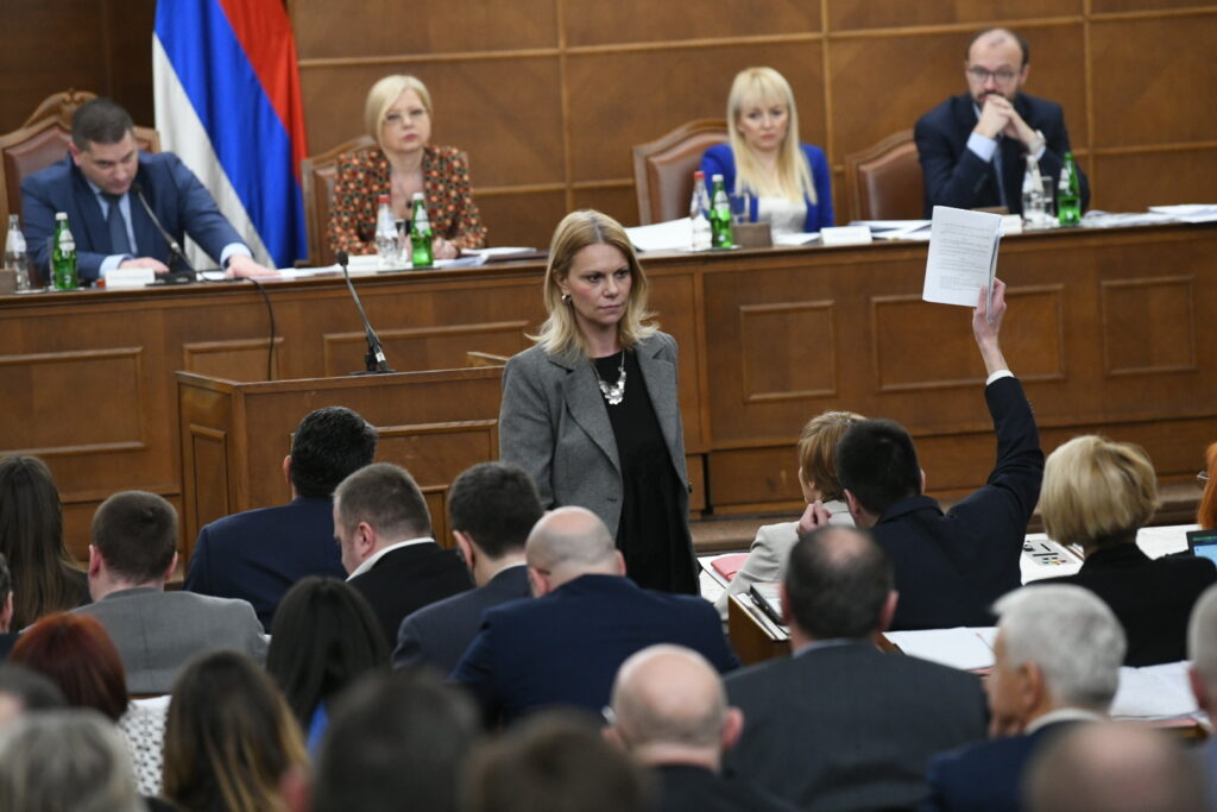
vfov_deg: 6.9
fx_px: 6762
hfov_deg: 10.3
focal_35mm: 200
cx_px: 608
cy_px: 406
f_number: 4
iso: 4000
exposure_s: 1/400
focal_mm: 200
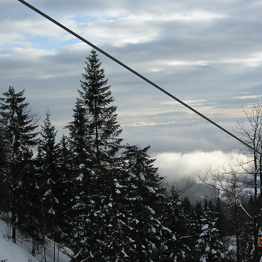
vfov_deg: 35.4
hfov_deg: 35.2
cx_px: 158
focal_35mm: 48
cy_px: 132
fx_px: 411
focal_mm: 5.8
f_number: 5.6
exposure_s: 1/211
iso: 100
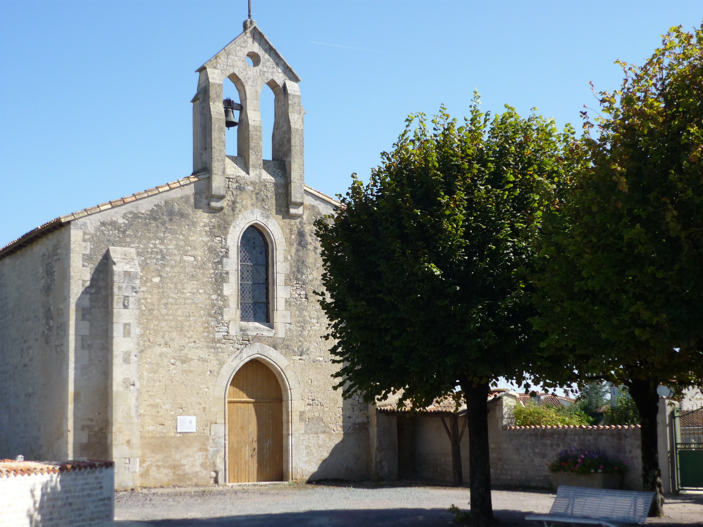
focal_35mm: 51
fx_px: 1036
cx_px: 352
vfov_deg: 28.6
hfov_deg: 37.5
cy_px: 264
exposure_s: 1/640
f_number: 3.2
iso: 100
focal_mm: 8.4
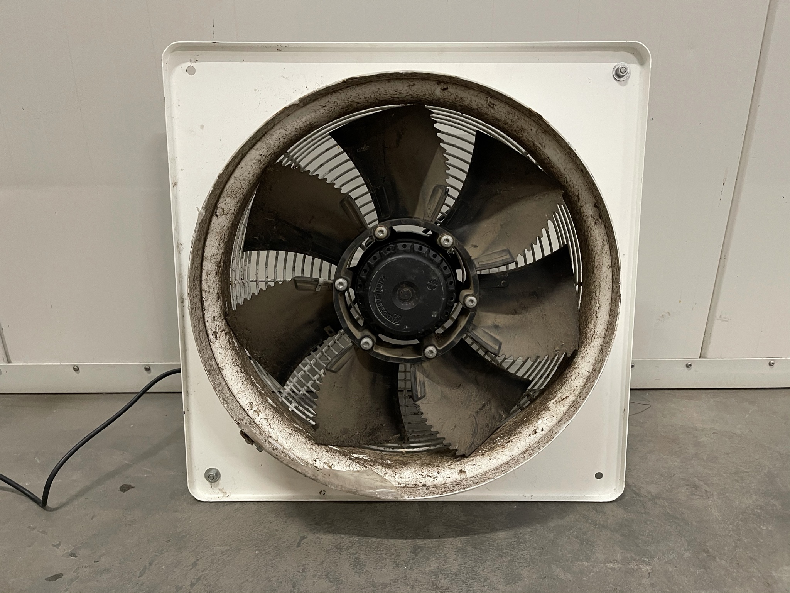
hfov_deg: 67.3
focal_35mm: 26
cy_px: 296
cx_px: 395
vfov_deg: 53.1
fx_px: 593
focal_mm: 5.1
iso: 400
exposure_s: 1/50
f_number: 1.6
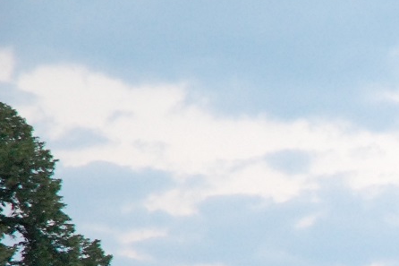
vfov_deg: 3.9
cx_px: 638
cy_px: 378
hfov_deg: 5.8
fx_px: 3922
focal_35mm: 354
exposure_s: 1/60
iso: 1600
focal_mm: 70
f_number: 4.5
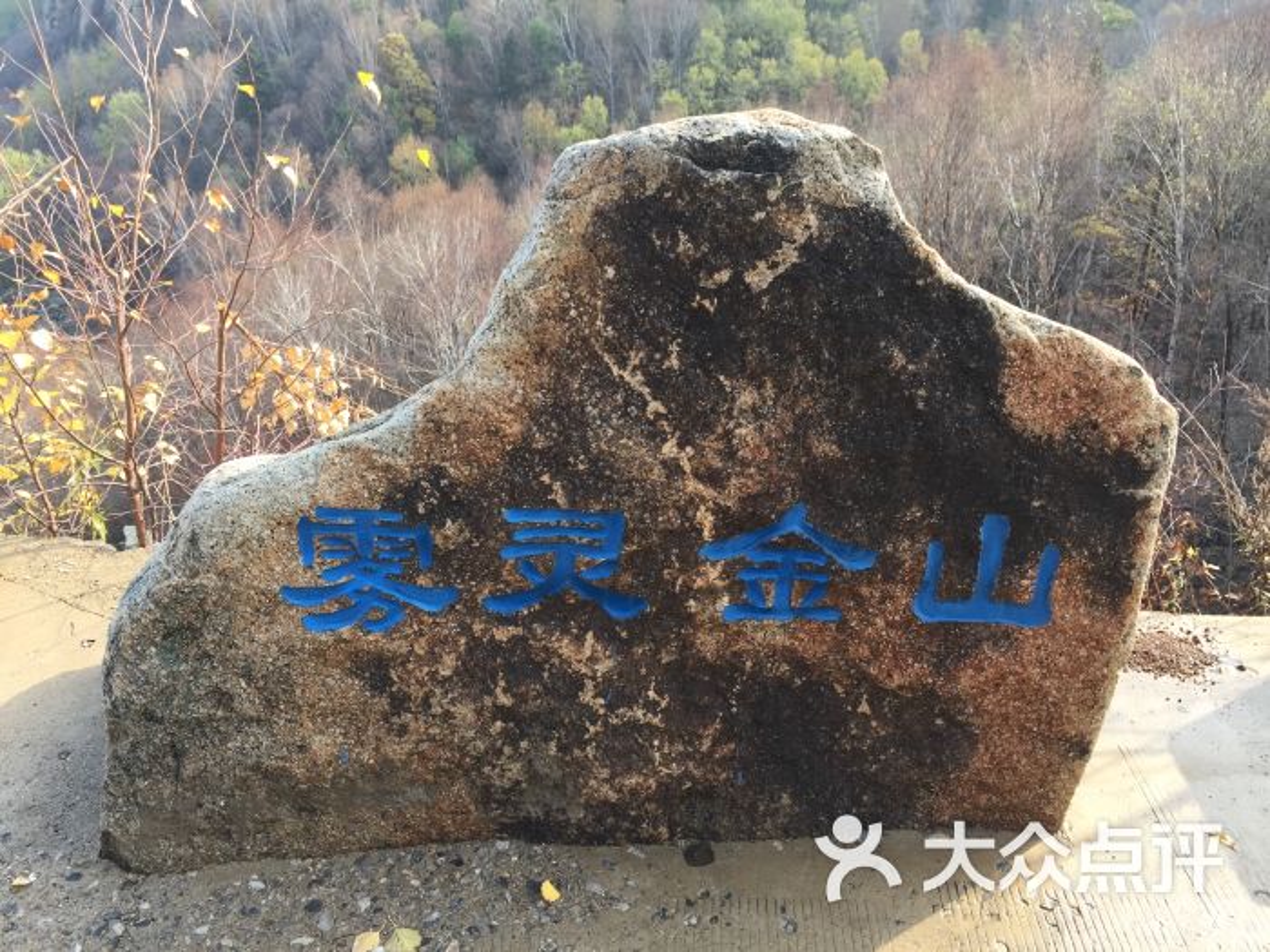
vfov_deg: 48.2
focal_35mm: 29
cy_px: 476
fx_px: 1064
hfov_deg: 61.7
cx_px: 635
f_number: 2.2
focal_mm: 4.15
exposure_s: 1/243
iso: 32
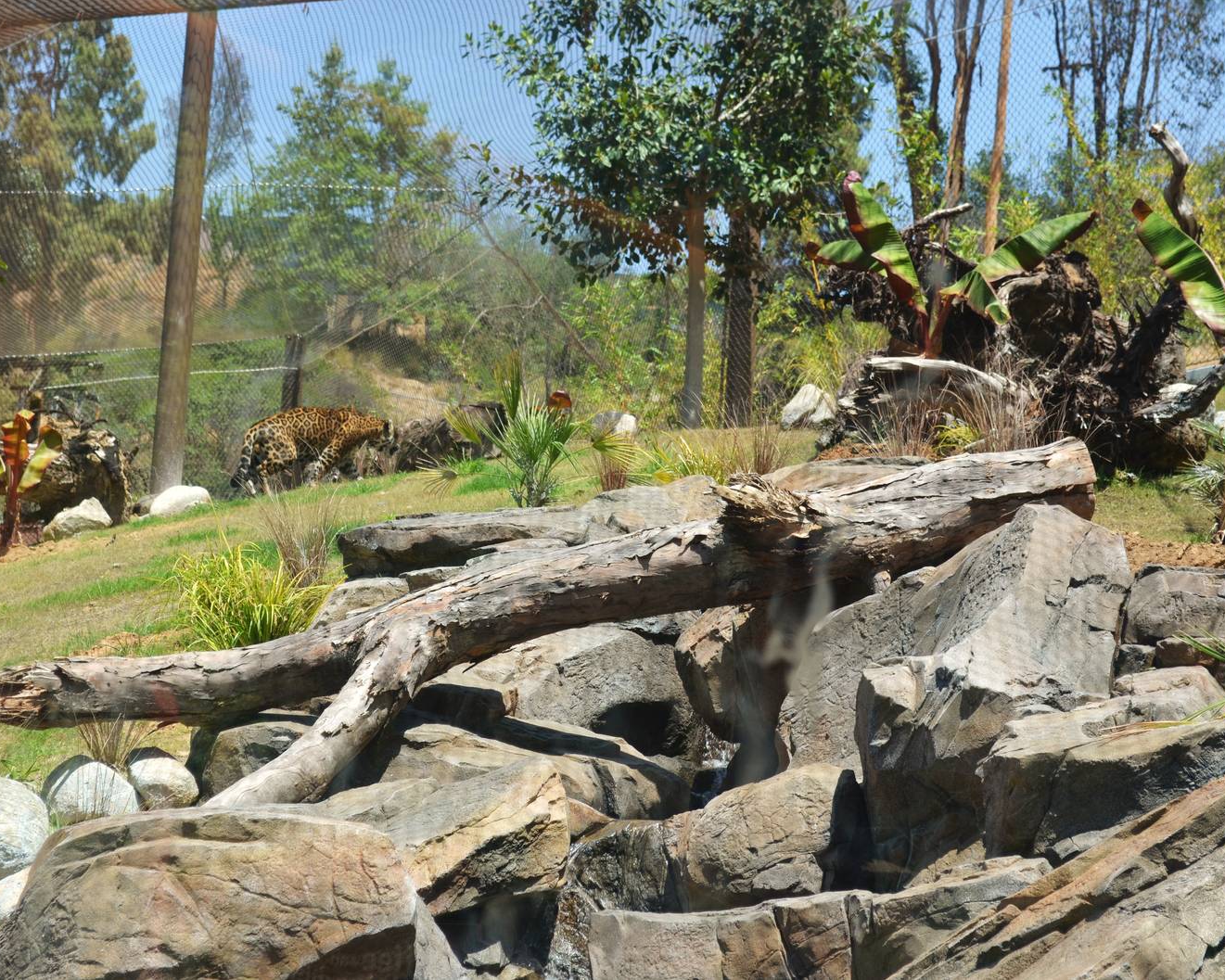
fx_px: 3393
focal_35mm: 94
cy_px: 490
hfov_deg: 20.5
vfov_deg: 16.4
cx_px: 570
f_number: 8
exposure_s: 1/250
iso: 140
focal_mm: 55
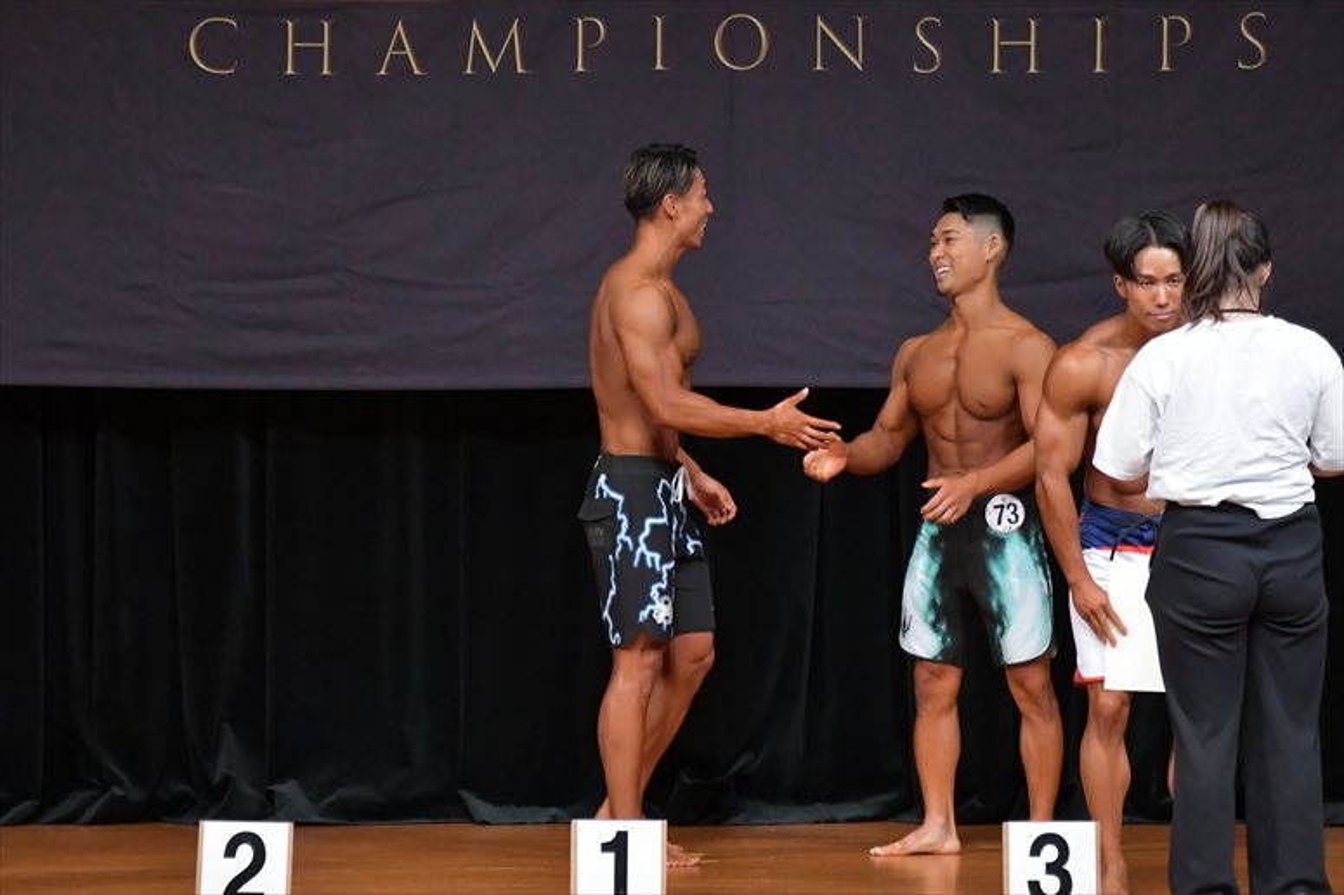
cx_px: 672
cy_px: 448
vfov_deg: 4.8
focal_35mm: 285
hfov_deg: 7.2
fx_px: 10635
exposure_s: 1/400
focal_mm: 190
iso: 5000
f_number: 5.6
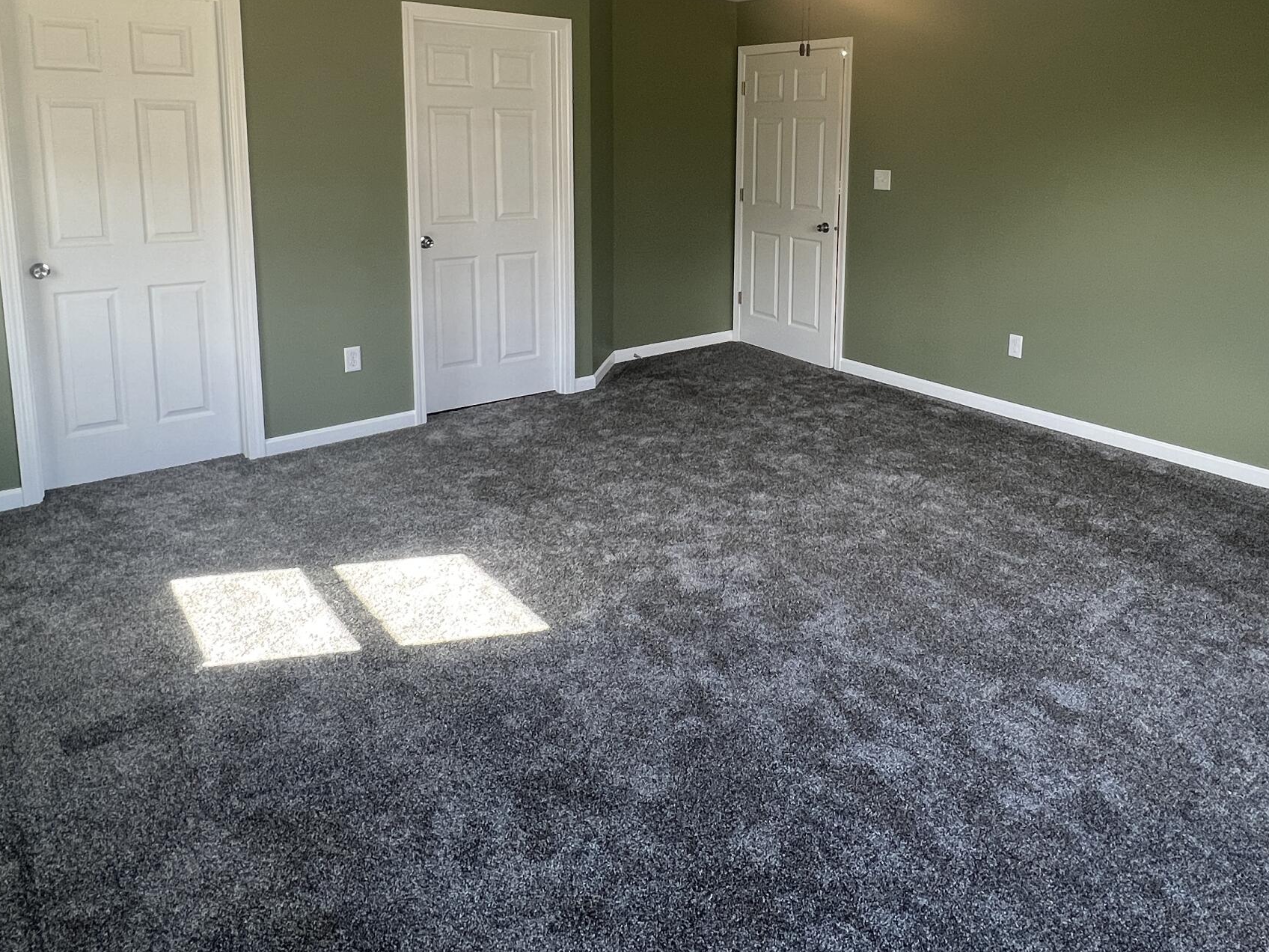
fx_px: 843
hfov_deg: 73.4
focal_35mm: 23
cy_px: 263
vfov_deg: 56.6
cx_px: 734
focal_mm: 1.57
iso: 125
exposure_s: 1/120
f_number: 1.8
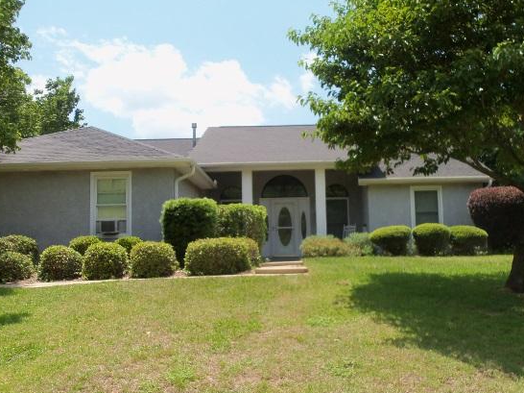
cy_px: 208
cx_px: 298
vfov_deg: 41.7
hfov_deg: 53.8
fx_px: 514
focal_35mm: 34
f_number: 3.4
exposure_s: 1/640
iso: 80
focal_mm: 5.2
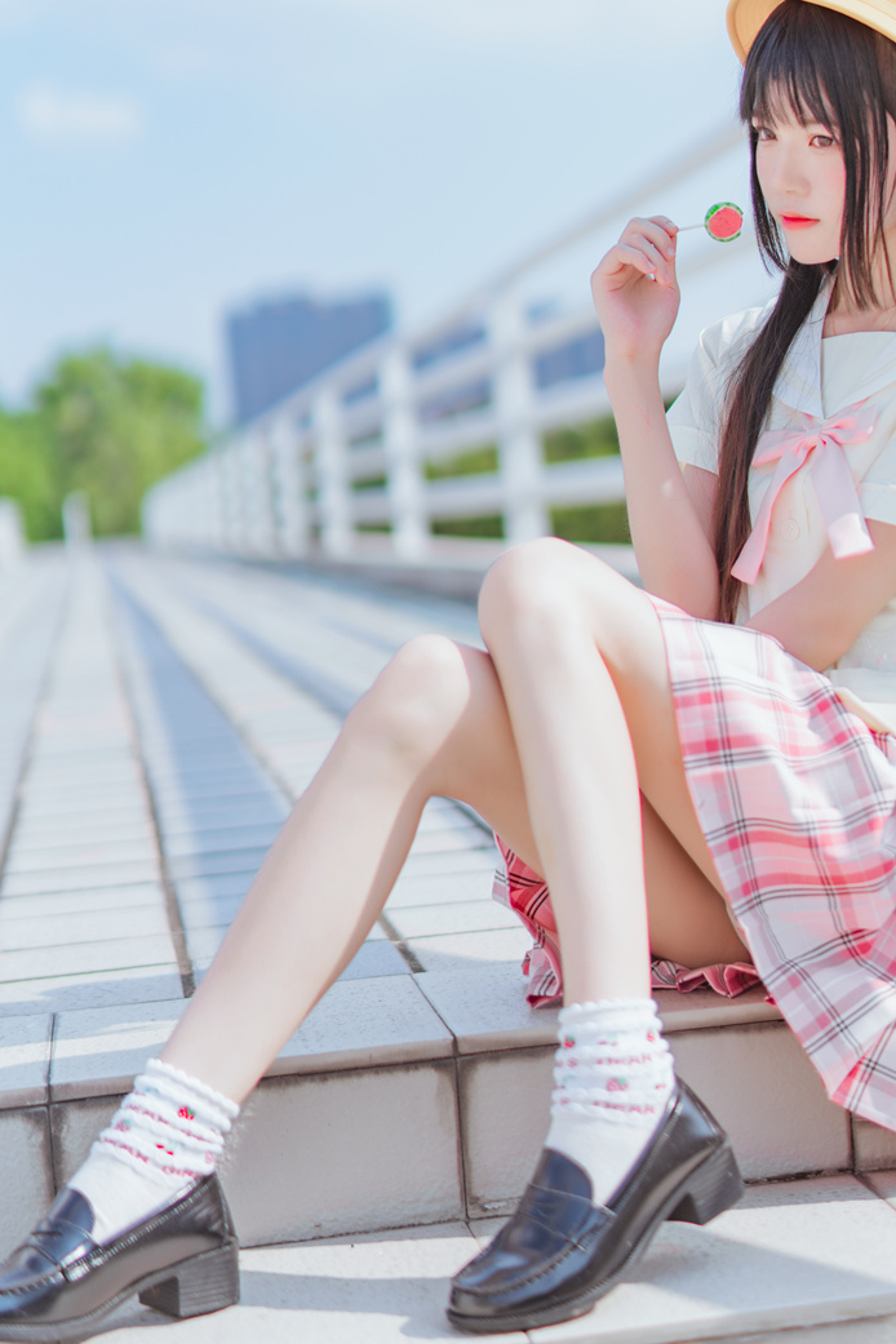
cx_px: 527
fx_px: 2688
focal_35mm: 72
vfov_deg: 28.0
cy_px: 493
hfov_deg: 18.9
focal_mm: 50
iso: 100
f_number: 1.4
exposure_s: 1/4000
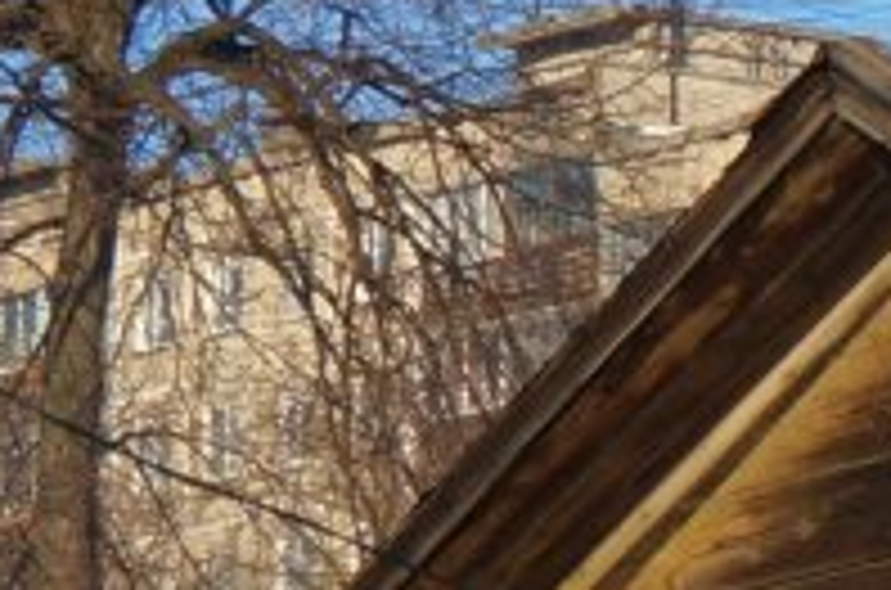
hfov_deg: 5.2
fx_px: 9279
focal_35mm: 376
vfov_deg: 3.6
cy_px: 781
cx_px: 2844
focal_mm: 33
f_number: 13
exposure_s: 1/100
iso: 100
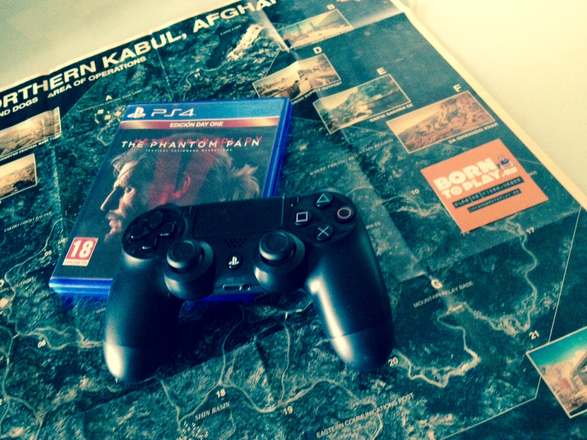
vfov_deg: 40.7
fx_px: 594
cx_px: 294
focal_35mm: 35
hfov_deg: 52.6
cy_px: 220
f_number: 2.4
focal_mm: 4.28
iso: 800
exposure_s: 1/15
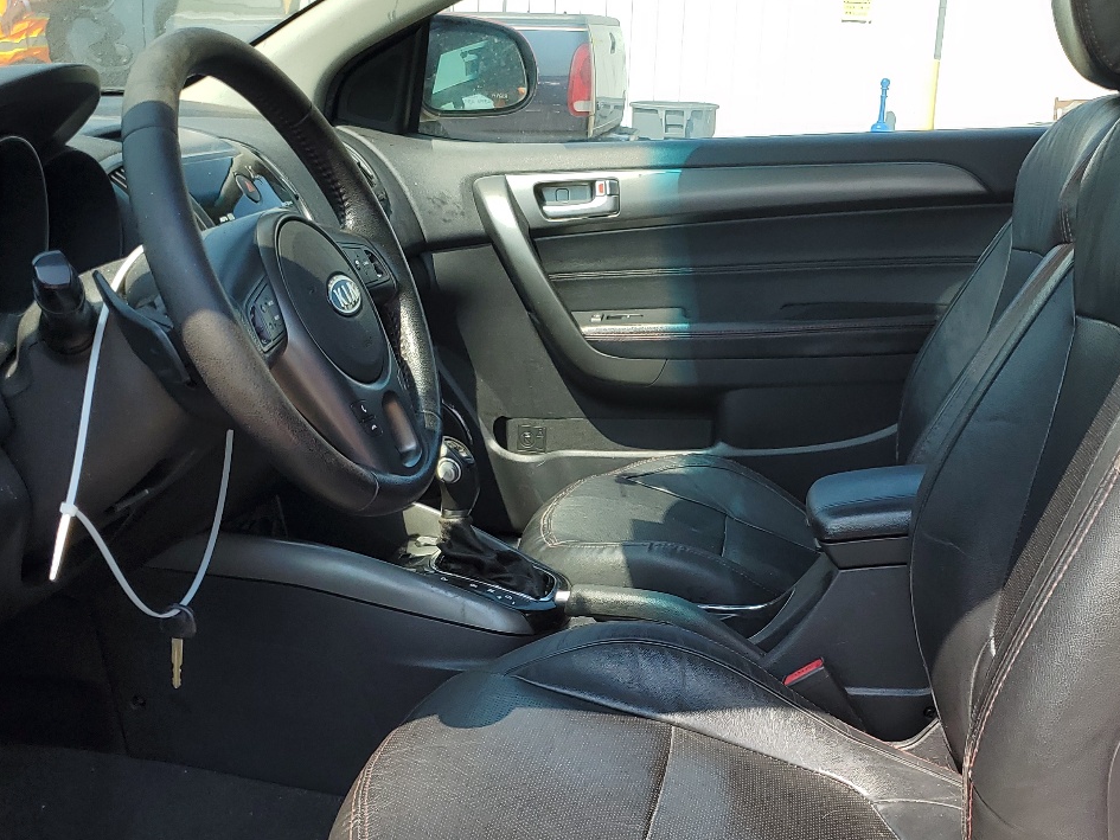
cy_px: 550
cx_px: 659
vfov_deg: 32.6
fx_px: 1424
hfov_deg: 42.8
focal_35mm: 44
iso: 50
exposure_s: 1/1111
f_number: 1.5
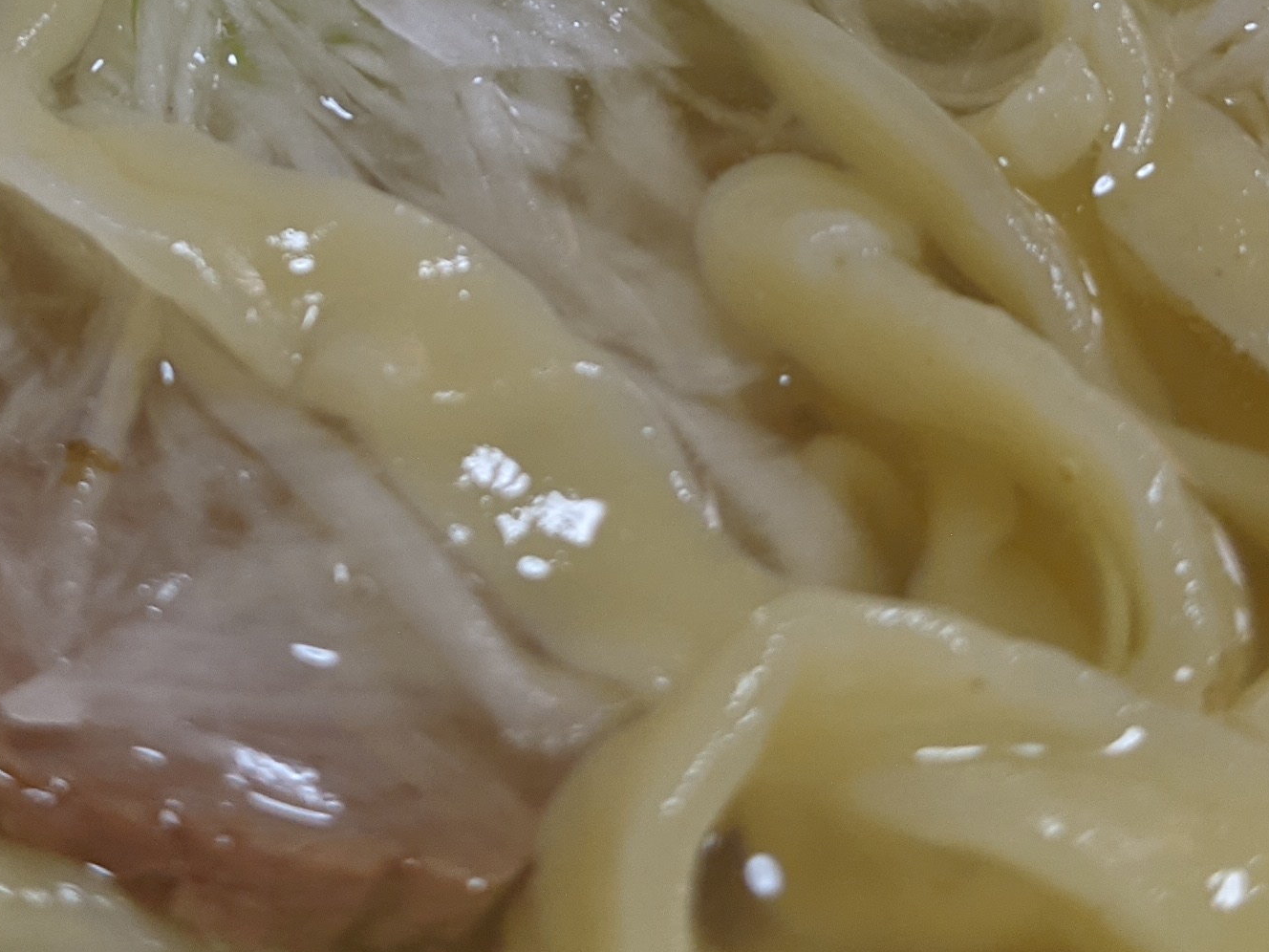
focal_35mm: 82
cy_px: -118
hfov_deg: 23.8
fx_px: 3006
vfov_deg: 17.3
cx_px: 526
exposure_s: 1/23.8
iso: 79
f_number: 1.73
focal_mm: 4.38
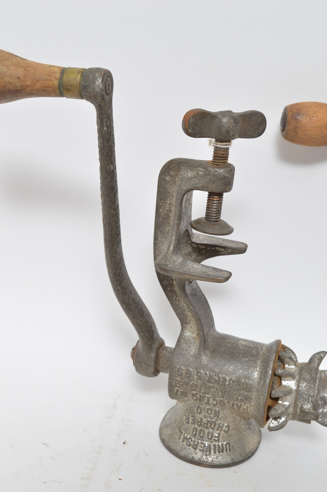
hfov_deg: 25.7
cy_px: 246
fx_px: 717
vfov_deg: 37.9
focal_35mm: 52
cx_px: 164
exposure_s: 1/80
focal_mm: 35
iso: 400
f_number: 9
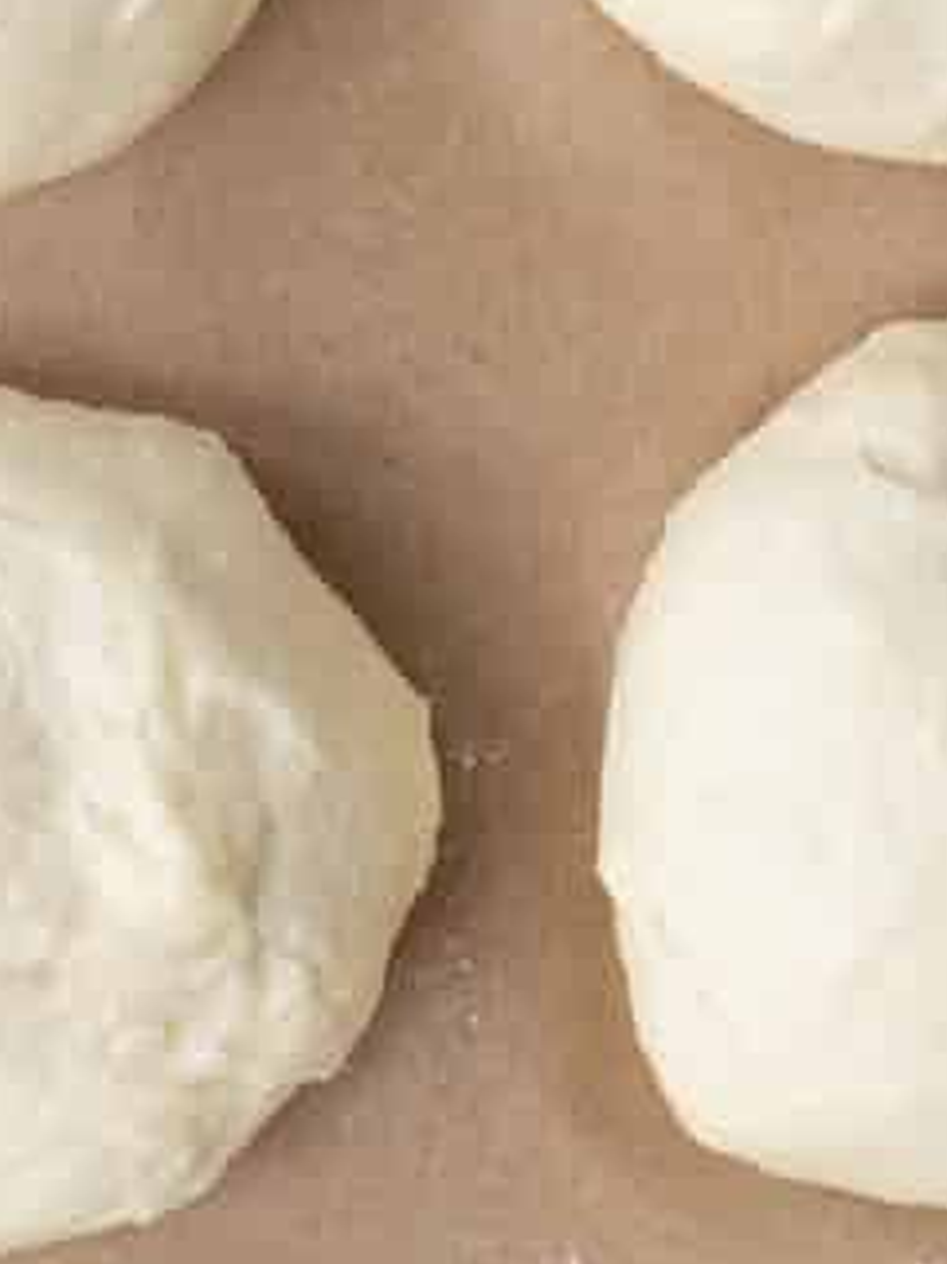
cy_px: -293
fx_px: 15184
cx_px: -117
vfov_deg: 4.7
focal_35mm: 416
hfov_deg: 3.6
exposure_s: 1/25
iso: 800
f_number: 5.6
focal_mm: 42
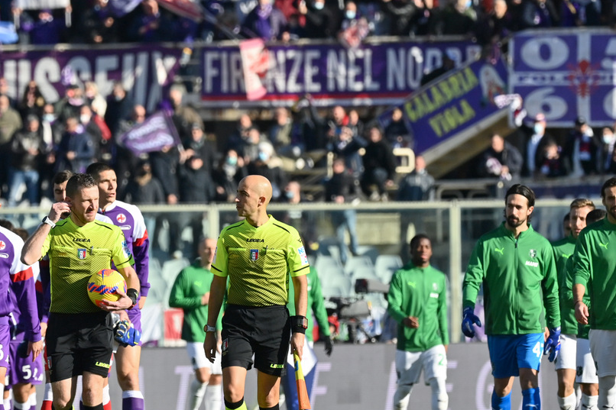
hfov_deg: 5.4
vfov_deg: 3.6
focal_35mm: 382
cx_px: 229
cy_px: 160
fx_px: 6535
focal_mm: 220
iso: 360
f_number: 4
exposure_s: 1/6400
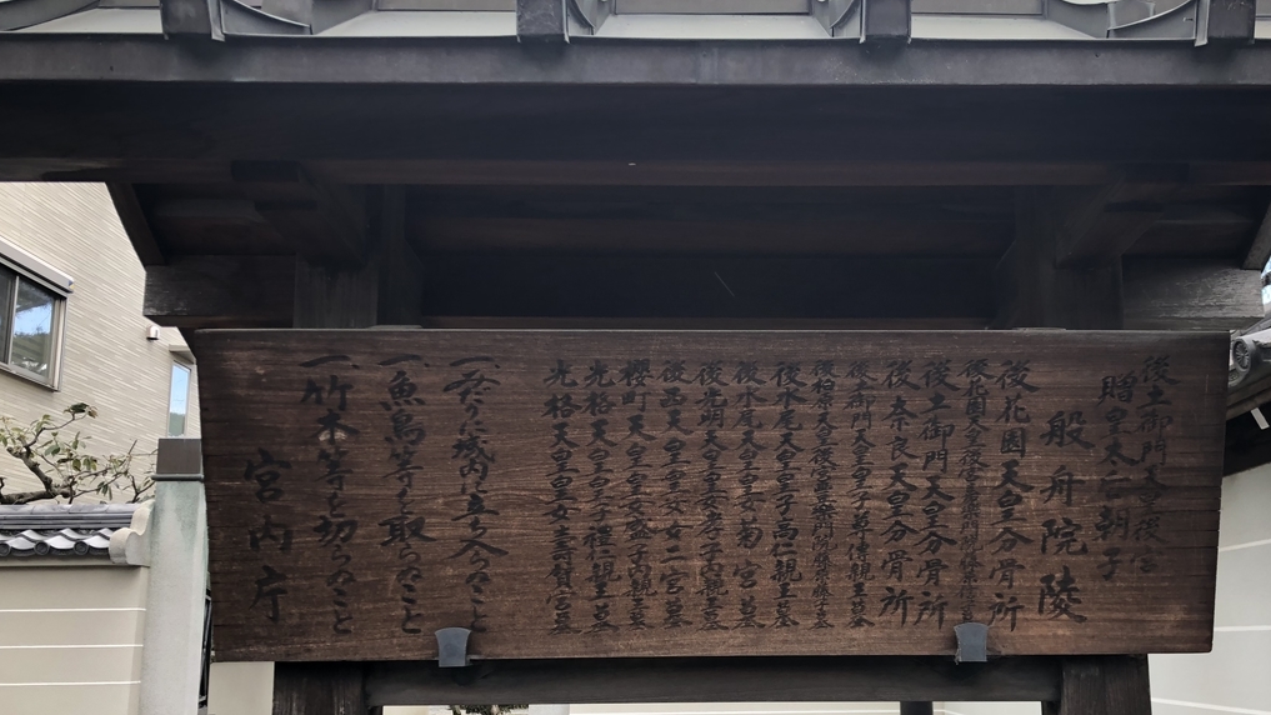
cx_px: 736
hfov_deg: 55.0
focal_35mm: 36
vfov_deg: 32.7
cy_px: 442
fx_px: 1213
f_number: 1.8
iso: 32
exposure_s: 1/120
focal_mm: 4
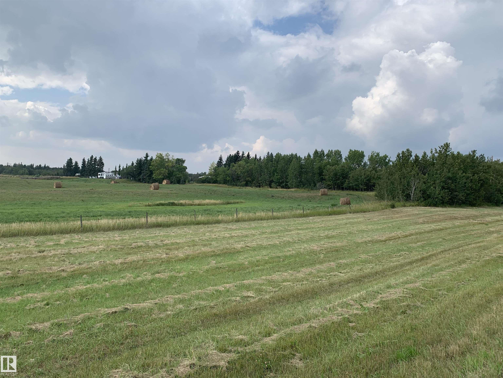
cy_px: 189
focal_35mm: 26
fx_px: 378
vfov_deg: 53.1
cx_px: 252
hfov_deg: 67.3
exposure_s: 1/2545
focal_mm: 4.25
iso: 25
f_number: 1.8
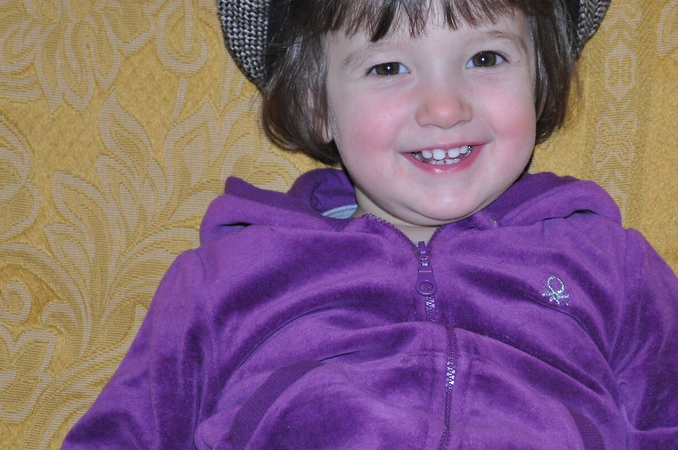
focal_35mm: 144
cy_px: 157
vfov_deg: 9.5
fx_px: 2709
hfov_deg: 14.2
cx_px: 454
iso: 800
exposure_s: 1/60
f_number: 5.6
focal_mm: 48
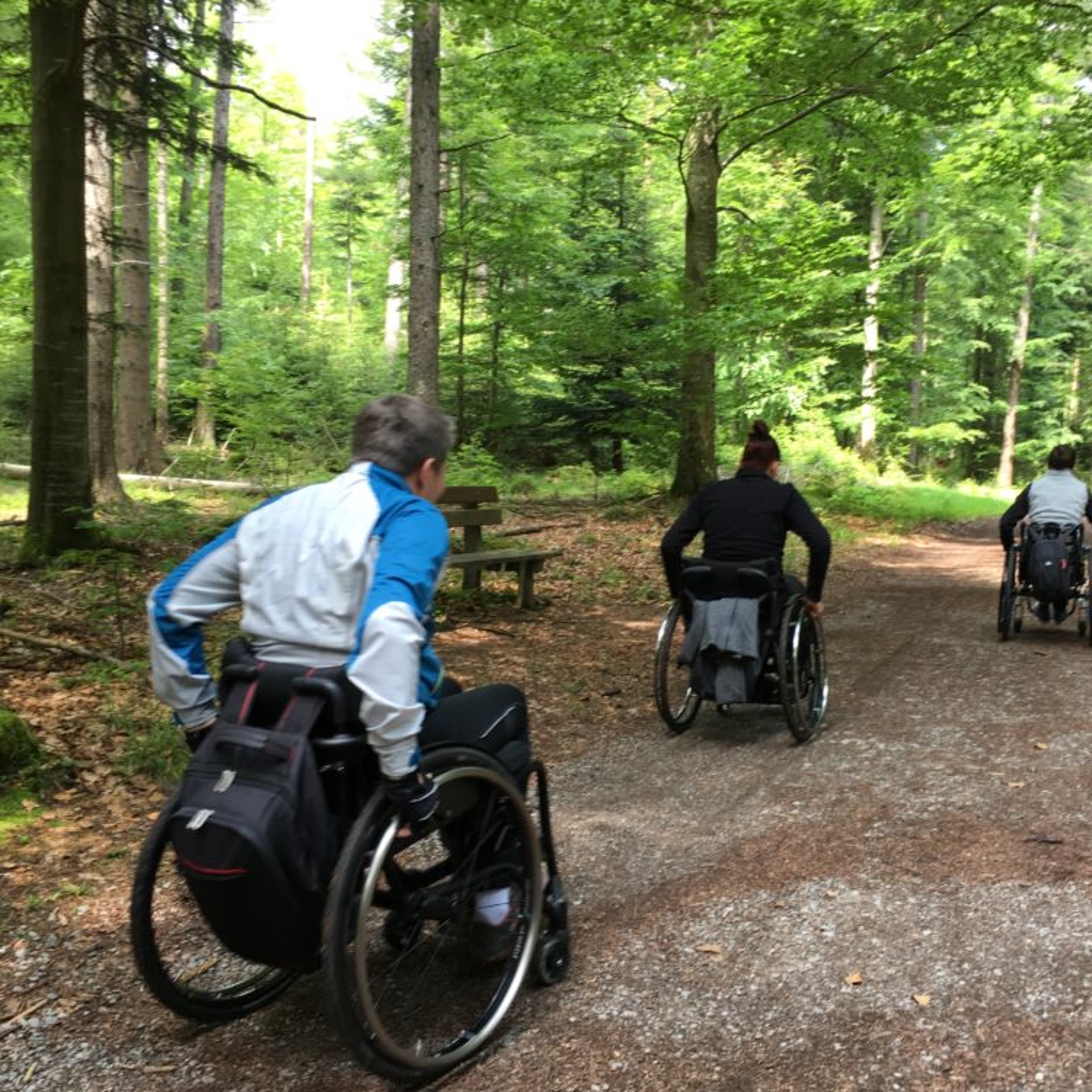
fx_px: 1249
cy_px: 556
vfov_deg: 47.2
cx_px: 649
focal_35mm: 35
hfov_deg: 47.0
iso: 40
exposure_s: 1/100
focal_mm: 4.15
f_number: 2.2
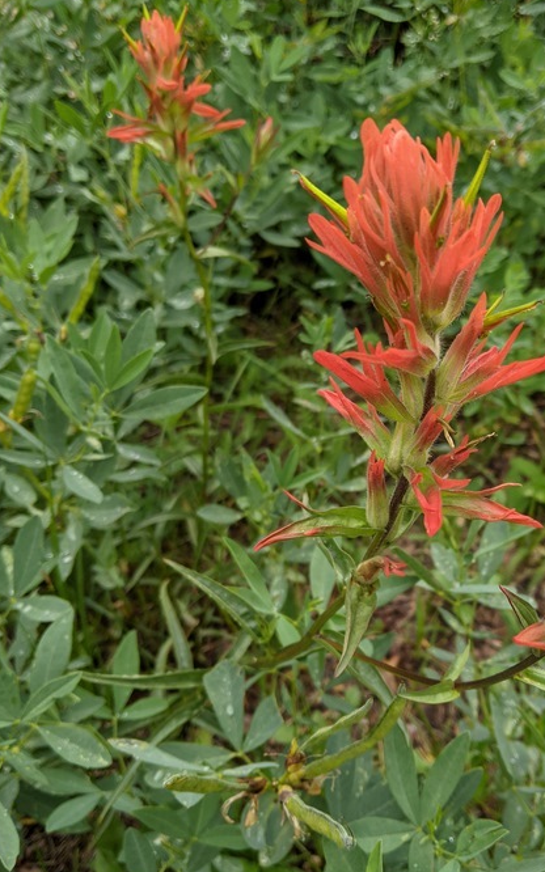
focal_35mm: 33
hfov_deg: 38.0
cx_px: 345
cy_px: 444
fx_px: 785
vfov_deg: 58.1
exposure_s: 1/142
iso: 53
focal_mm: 4.44
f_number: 1.8
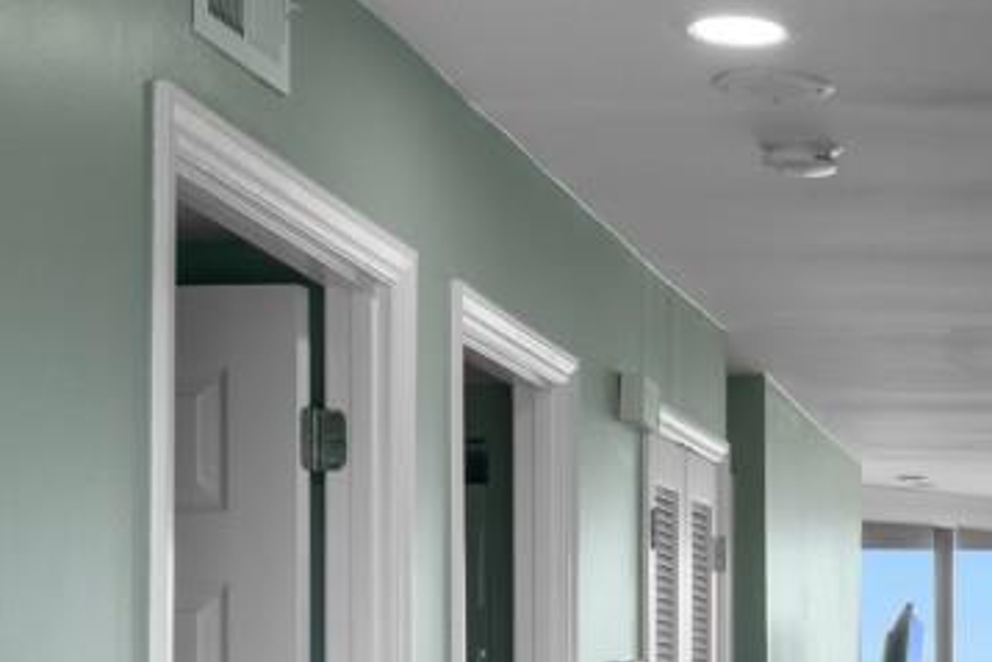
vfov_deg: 15.5
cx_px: 1133
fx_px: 2371
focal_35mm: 86
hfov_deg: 22.1
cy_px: 698
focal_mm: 13
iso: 100
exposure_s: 1/8
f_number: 4.8
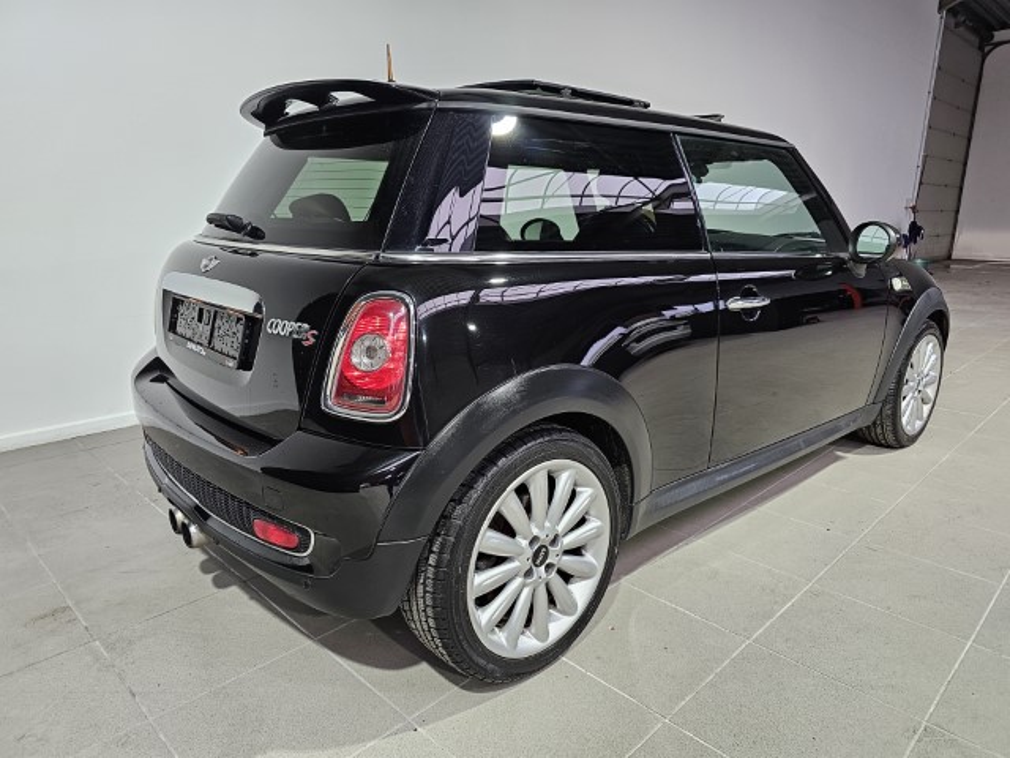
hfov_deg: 73.9
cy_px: 379
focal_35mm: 23
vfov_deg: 58.9
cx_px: 505
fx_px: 671
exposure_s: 1/100
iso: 160
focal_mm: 6.3
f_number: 1.7
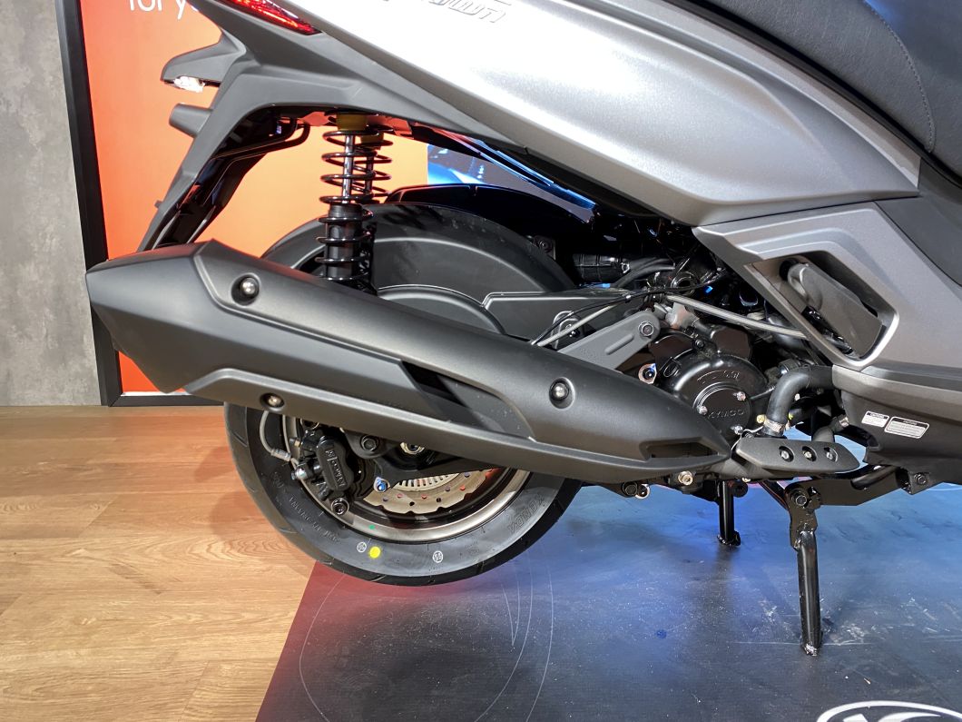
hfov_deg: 67.3
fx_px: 723
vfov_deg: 53.1
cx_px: 481
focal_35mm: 26
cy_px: 361
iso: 250
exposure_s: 1/50
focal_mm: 4.25
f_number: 1.8
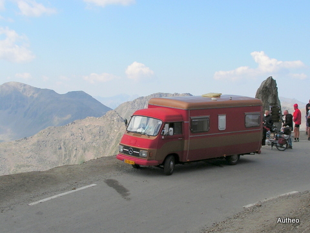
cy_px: 116
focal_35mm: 51
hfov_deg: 37.5
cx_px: 155
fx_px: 457
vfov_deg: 28.6
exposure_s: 1/500
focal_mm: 8.6
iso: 64
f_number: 4.8
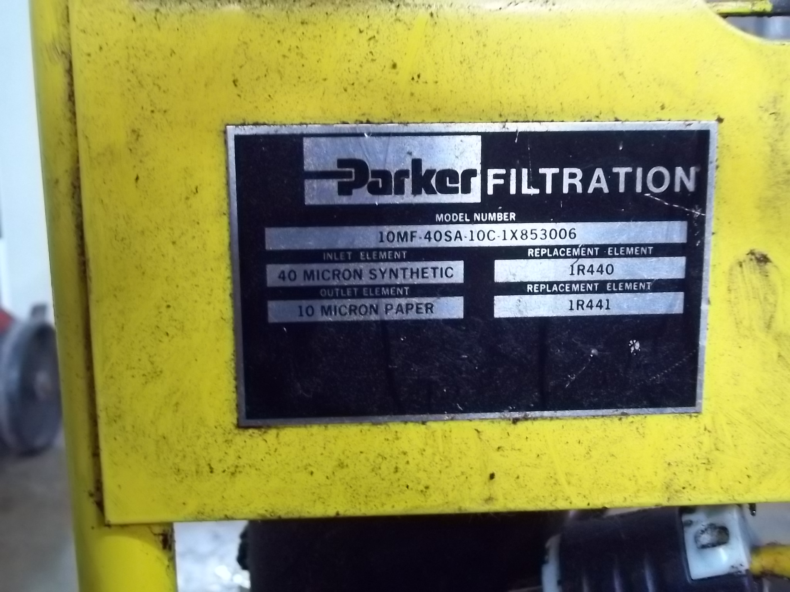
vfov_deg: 36.8
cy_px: 296
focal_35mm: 39
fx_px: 890
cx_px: 395
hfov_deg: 47.9
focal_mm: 7.1
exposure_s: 1/8
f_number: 3.2
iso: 332
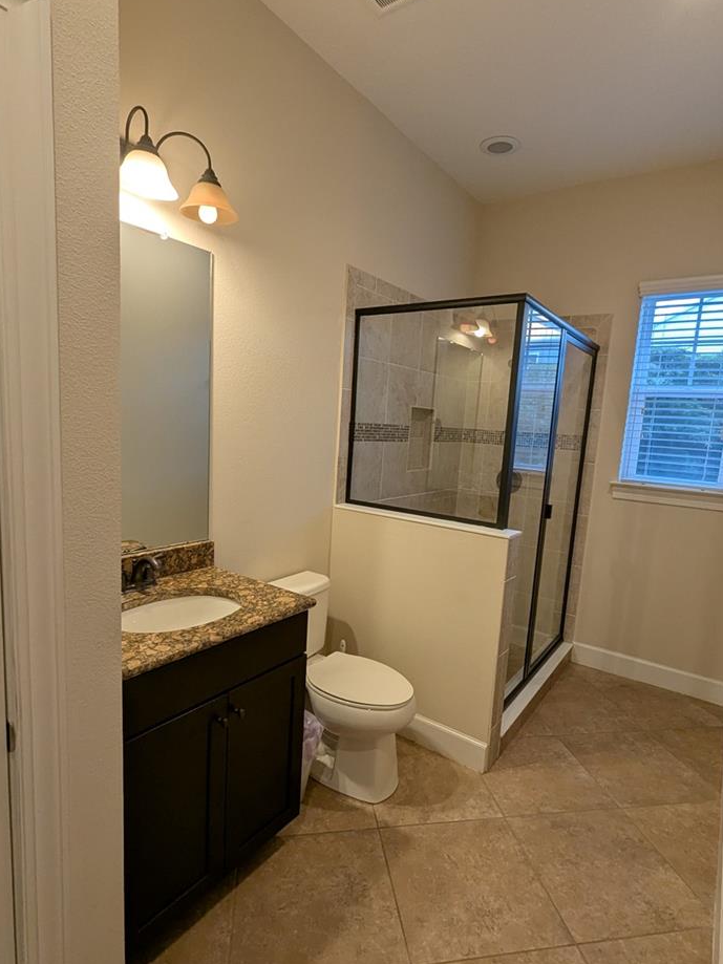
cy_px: 498
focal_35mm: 17
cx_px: 377
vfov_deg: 91.0
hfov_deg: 74.7
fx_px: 474
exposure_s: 1/60
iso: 147
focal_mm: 1.95
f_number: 2.2
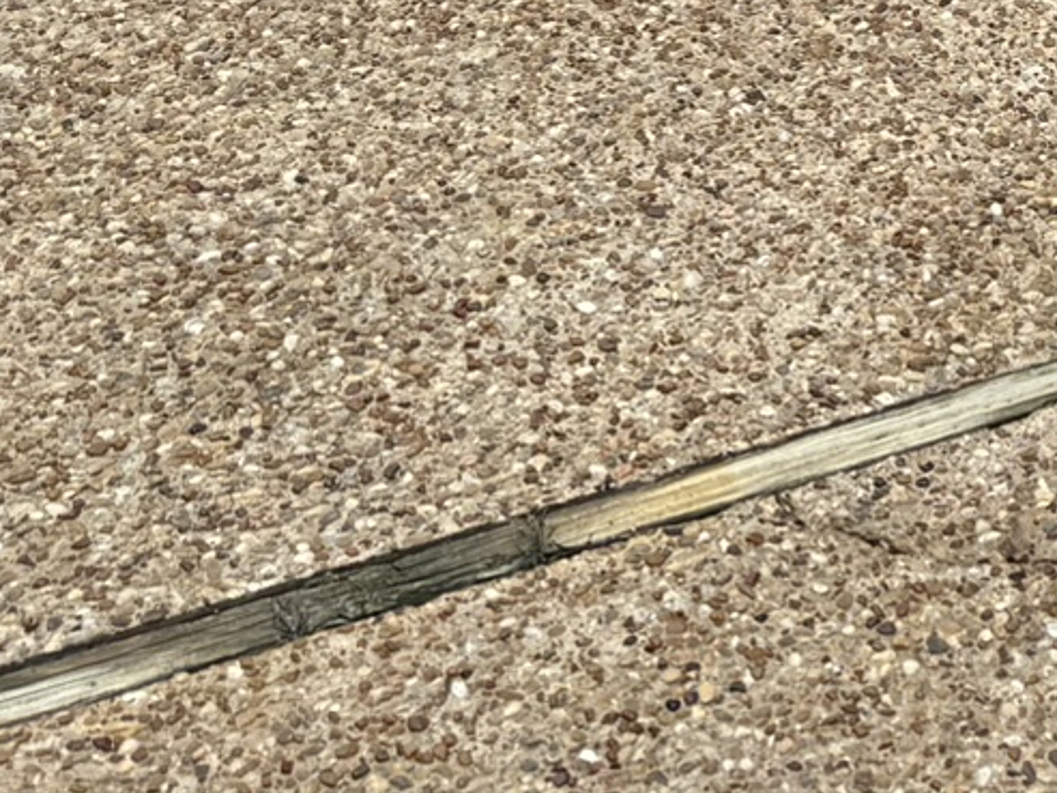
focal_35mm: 100
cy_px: -830
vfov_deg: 12.8
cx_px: 1250
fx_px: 3054
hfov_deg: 18.6
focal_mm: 6.76
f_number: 1.78
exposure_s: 1/2710
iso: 80
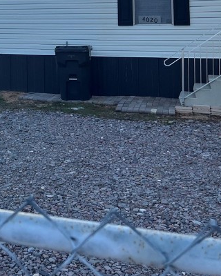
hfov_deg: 22.1
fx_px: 531
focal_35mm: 65
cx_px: -26
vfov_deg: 27.9
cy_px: 20
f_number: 1.6
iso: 50
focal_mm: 5.1
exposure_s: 1/1339
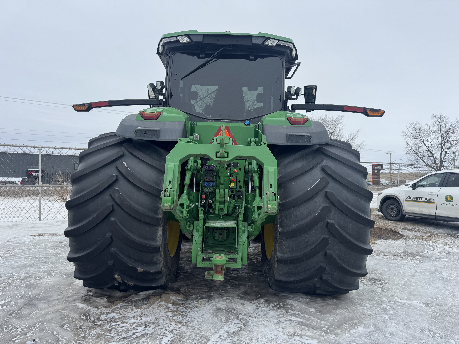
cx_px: 230
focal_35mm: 24
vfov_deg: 56.8
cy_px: 172
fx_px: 318
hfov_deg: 71.6
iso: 80
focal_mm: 6.76
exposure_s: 1/1869
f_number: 1.78
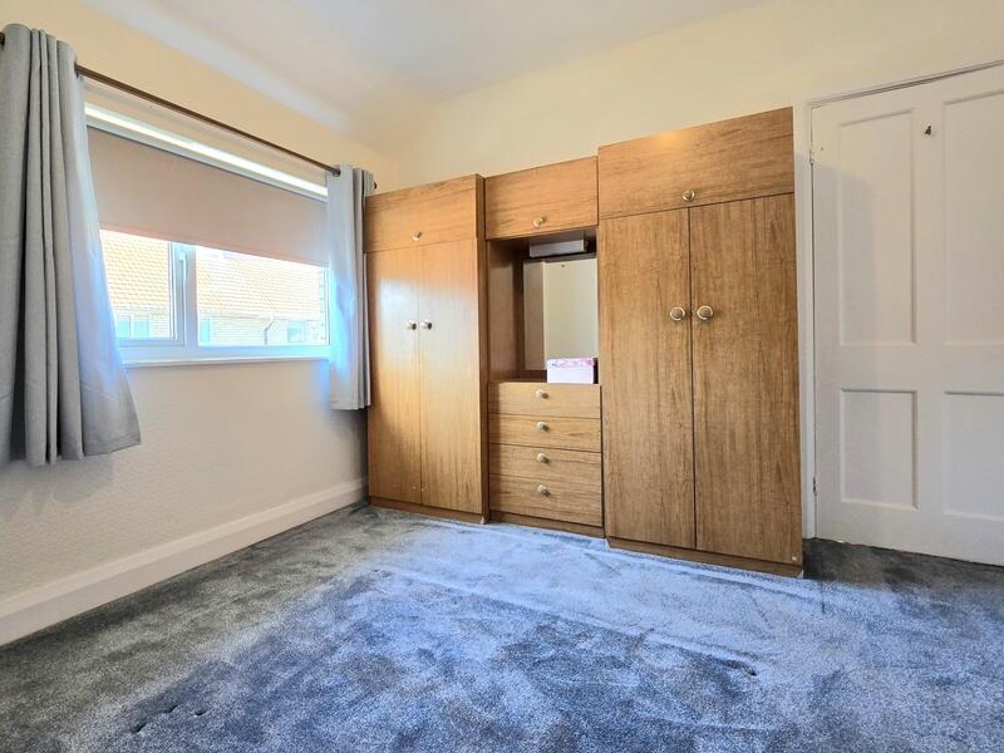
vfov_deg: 77.9
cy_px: 343
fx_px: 464
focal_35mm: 16
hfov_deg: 94.2
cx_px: 455
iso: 160
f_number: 2.2
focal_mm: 2.2
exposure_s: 1/50.3
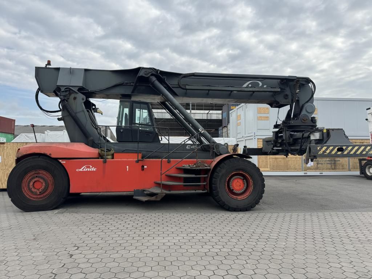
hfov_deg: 71.6
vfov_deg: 56.8
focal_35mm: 24
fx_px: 258
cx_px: 186
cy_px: 140
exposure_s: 1/2604
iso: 80
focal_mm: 6.76
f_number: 1.78
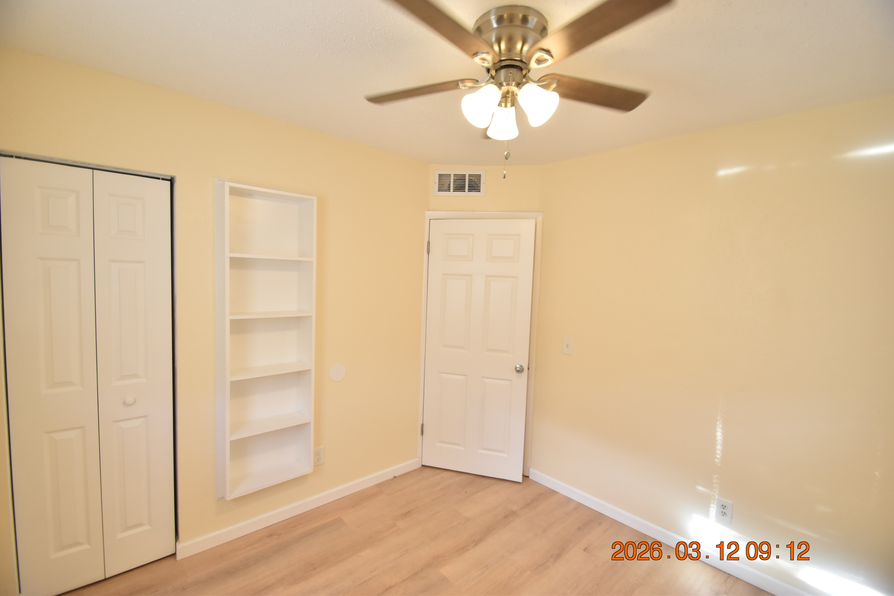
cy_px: 298
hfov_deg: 100.4
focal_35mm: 15
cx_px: 447
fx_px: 372
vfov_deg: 77.3
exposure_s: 1/125
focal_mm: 10
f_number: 3.5
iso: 800
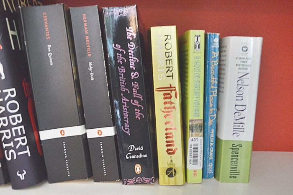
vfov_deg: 34.1
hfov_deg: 49.6
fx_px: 317
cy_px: 98
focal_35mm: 39
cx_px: 146
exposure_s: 1/15
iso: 2800
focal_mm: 26
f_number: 4.2
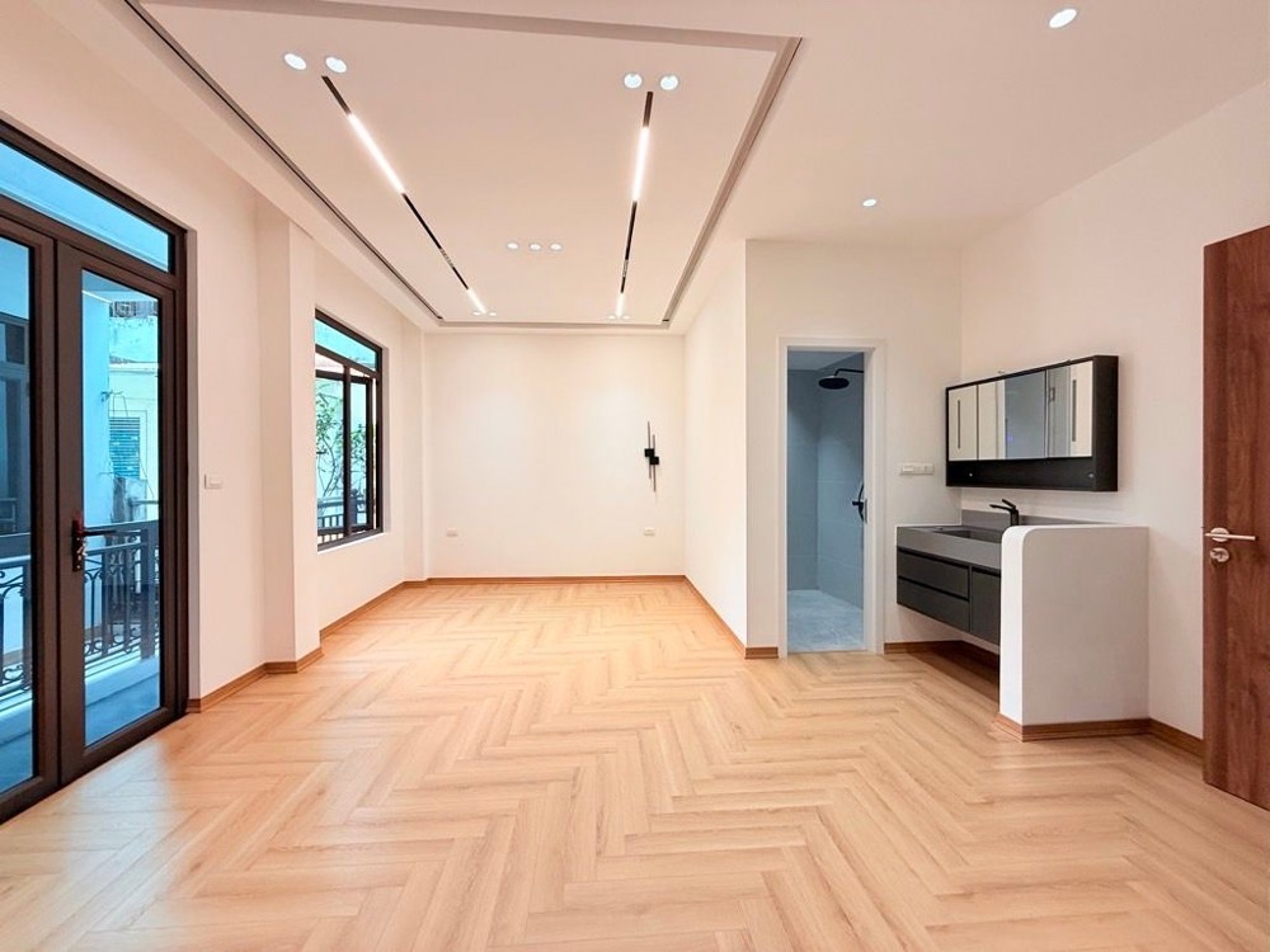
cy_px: 476
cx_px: 635
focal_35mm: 14
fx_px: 514
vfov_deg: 85.7
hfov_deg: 102.1
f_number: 2.2
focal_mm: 2.22
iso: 100
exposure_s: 1/99
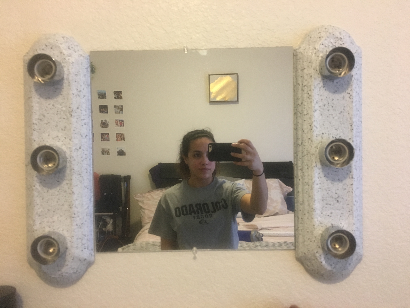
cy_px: 154
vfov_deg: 48.2
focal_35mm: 29
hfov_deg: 61.7
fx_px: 343
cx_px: 205
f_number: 2.2
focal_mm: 4.15
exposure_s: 1/24
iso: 200
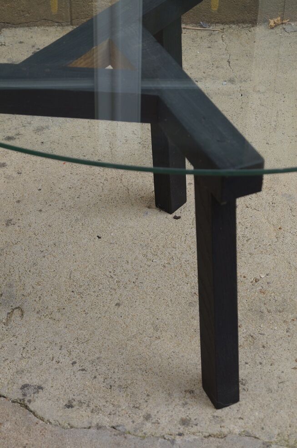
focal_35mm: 82
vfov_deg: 24.8
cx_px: 148
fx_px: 1017
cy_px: 224
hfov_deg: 16.6
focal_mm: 55
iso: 100
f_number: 6.3
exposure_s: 1/100
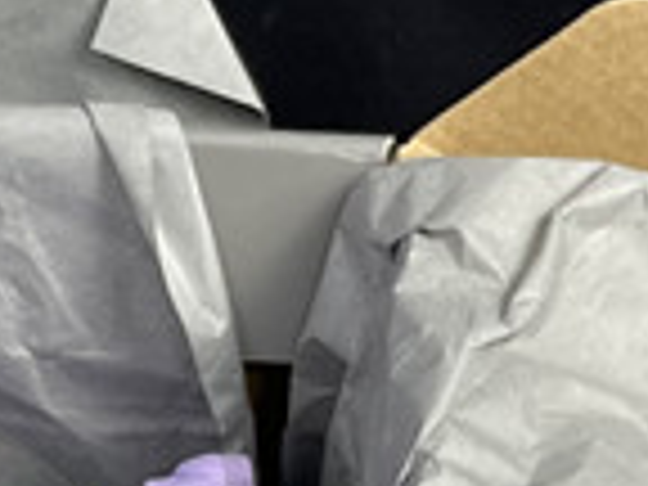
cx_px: -54
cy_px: 1197
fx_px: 3388
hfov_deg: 10.8
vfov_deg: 7.6
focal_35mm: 181
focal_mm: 4.2
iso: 100
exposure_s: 1/121
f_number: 1.6
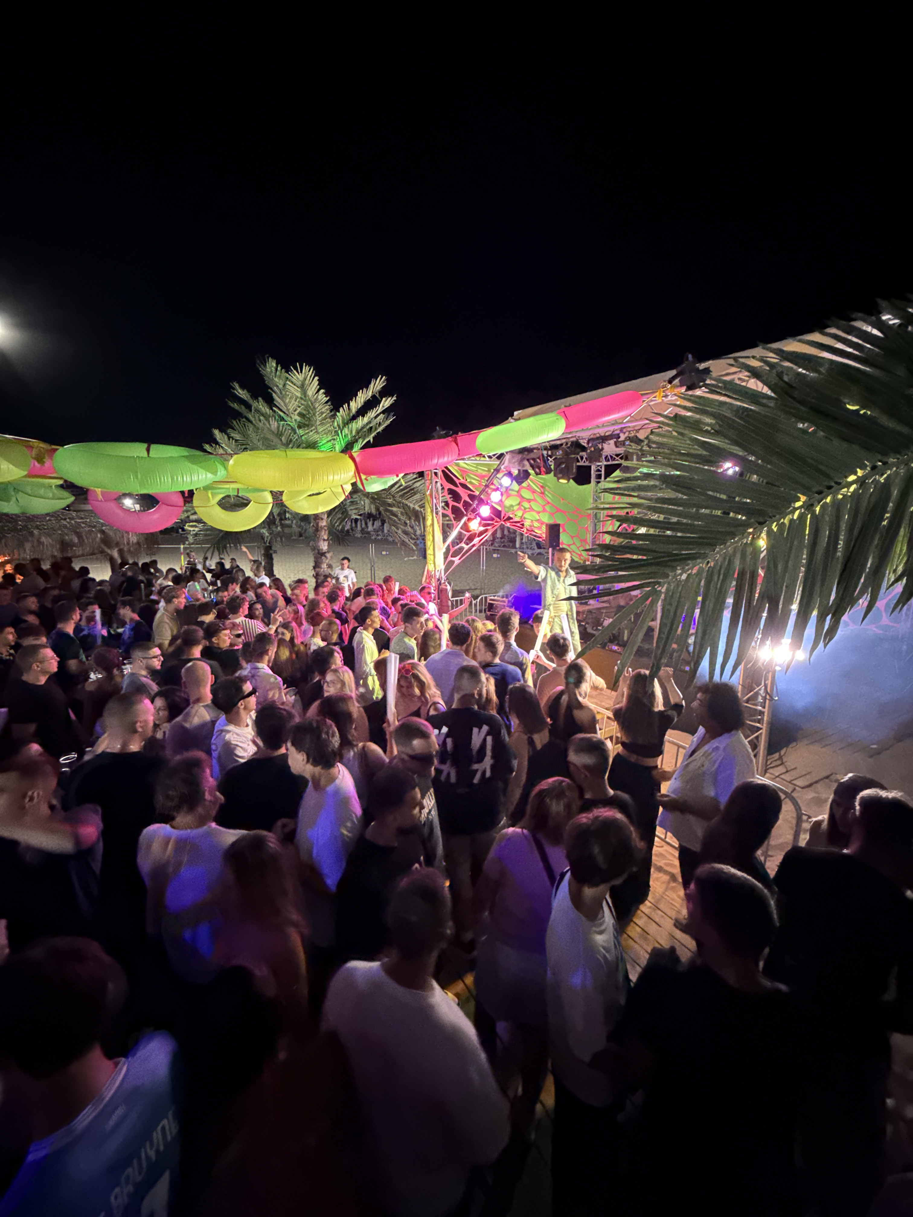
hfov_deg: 85.7
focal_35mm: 14
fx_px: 492
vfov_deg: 102.1
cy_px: 608
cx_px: 456
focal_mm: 2.22
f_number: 2.2
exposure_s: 1/33
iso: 1600
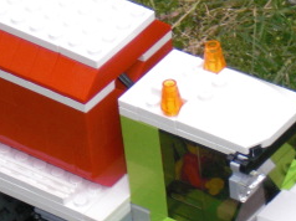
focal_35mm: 307
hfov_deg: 6.5
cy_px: 194
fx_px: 2622
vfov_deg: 4.8
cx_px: 152
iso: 200
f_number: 5.9
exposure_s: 1/125
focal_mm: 18.9
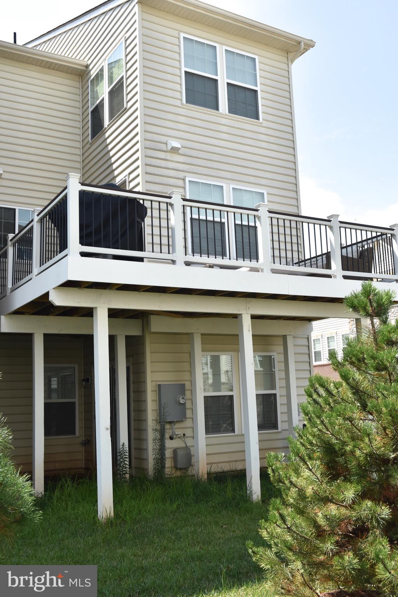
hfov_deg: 35.5
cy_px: 298
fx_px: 622
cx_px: 199
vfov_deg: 51.3
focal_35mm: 38
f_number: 8
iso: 200
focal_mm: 25
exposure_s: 1/250
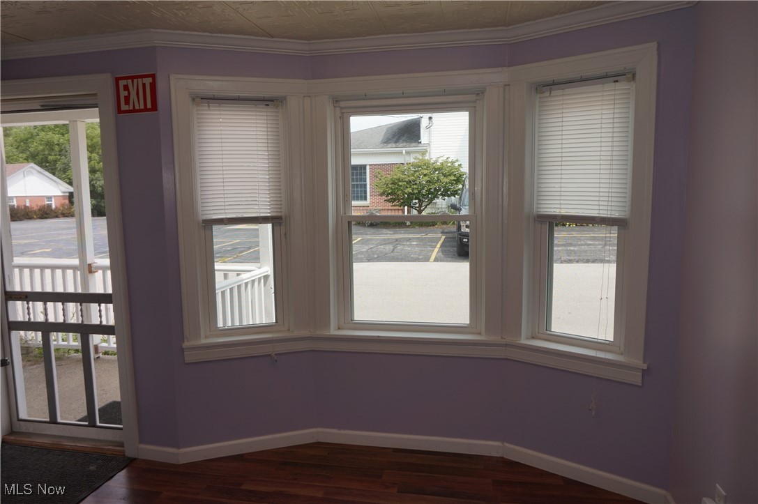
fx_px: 505
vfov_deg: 53.1
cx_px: 379
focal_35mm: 24
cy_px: 252
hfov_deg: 73.8
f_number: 8
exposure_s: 1/80
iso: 100
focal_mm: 16
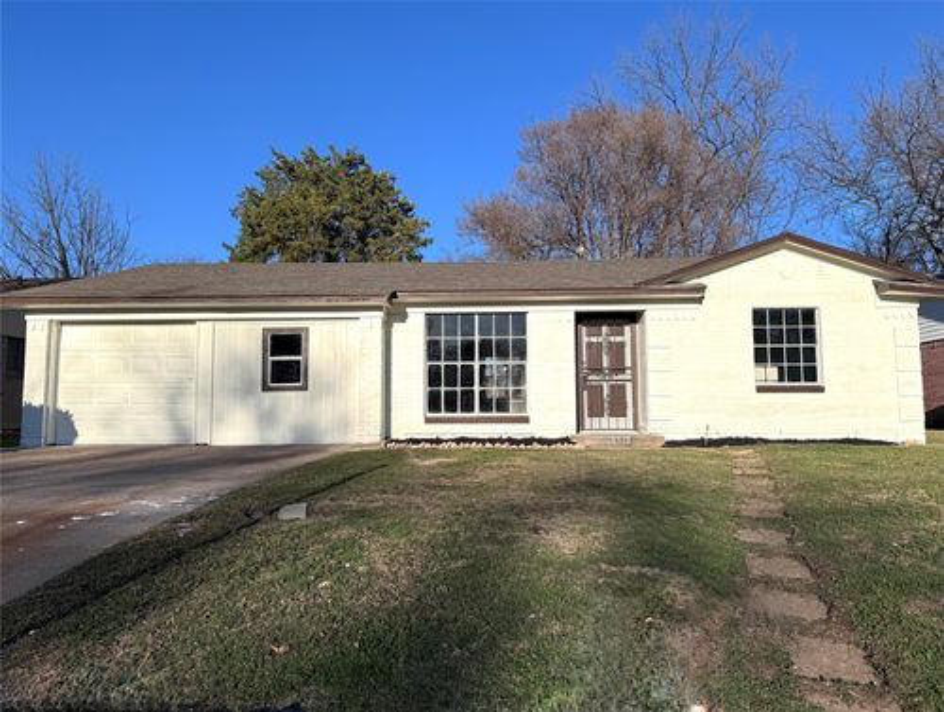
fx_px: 656
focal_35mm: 24
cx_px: 472
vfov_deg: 57.0
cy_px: 356
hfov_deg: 71.5
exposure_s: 1/7937
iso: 80
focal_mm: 6.76
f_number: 1.78
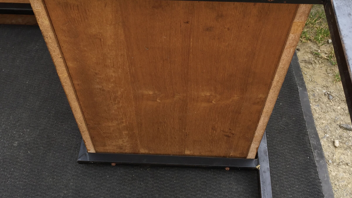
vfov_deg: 27.2
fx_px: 401
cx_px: 177
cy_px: 42
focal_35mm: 43
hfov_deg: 47.4
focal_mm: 4.15
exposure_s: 1/694
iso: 32
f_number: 2.2
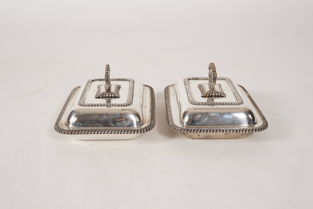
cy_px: 104
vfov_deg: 29.9
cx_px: 156
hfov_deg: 43.6
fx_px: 391
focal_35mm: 45
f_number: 22
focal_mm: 30
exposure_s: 1/125
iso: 400
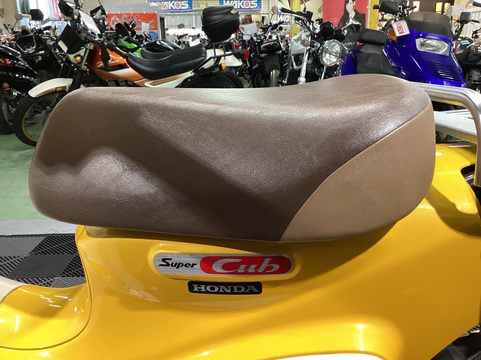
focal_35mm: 31
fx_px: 431
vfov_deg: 45.4
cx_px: 240
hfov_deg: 58.4
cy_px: 180
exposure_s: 1/50
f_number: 2.4
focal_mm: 3.3
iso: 160
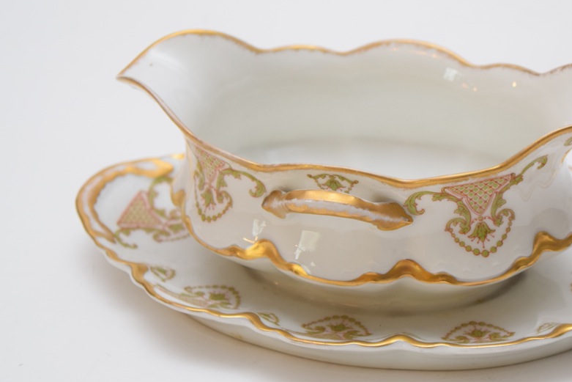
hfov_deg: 19.3
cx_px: 354
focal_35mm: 106
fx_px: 1679
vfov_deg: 13.0
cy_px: 172
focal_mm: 55
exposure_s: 1/80
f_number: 5.6
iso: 800
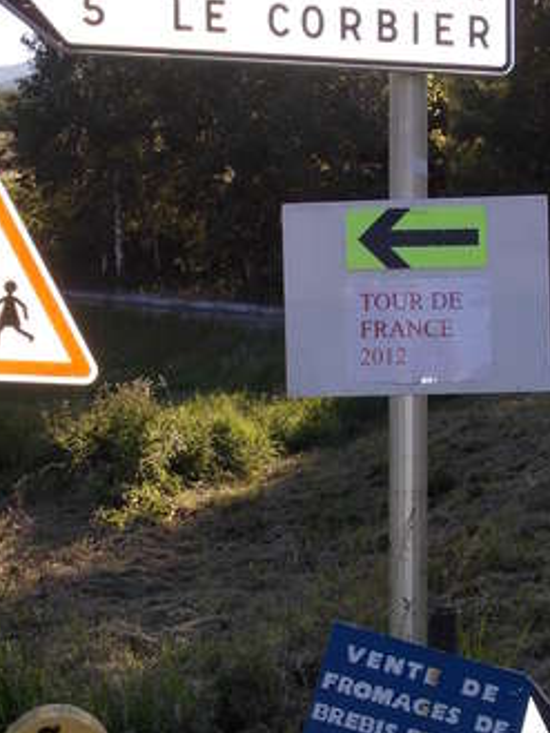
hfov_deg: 15.9
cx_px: 234
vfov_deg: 21.0
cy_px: 446
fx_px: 1969
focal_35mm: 93
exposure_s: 1/400
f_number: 3.6
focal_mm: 7.2
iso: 80
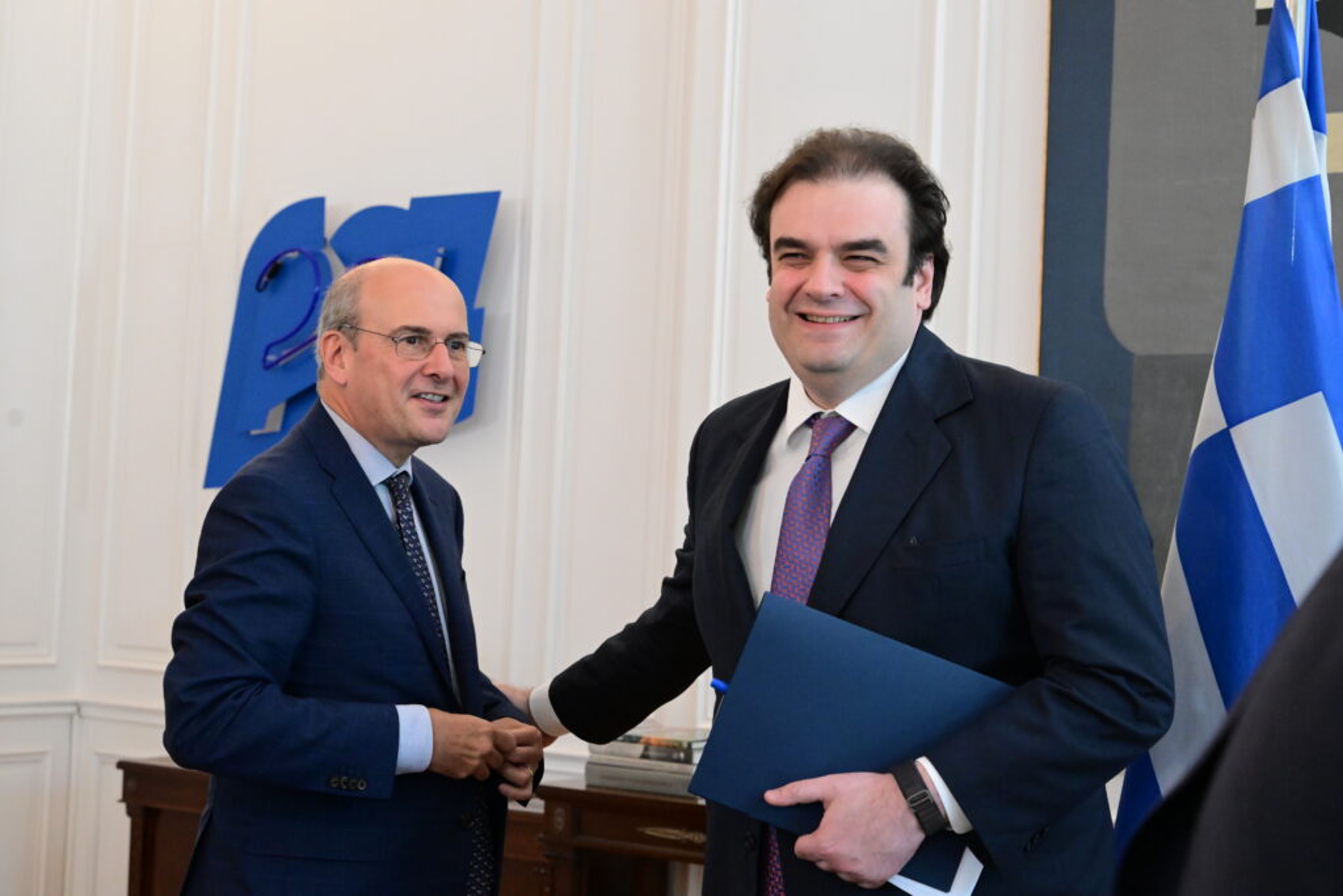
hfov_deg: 35.6
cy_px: 448
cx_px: 672
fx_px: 2089
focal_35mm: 56
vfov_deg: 24.2
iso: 8000
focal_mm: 56
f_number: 5.6
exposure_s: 1/640
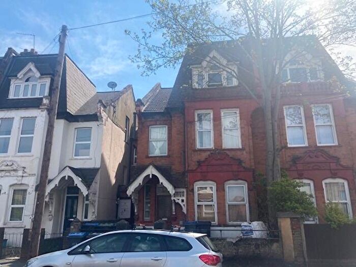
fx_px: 288
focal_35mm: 28
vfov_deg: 49.7
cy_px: 134
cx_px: 178
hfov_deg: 63.4
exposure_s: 1/1567
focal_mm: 3.99
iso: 20
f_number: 1.8
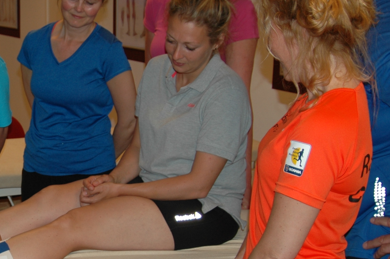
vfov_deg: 16.6
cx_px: 9
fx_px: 887
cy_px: 165
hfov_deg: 23.8
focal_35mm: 82
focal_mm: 24
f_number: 3.5
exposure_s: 1/60
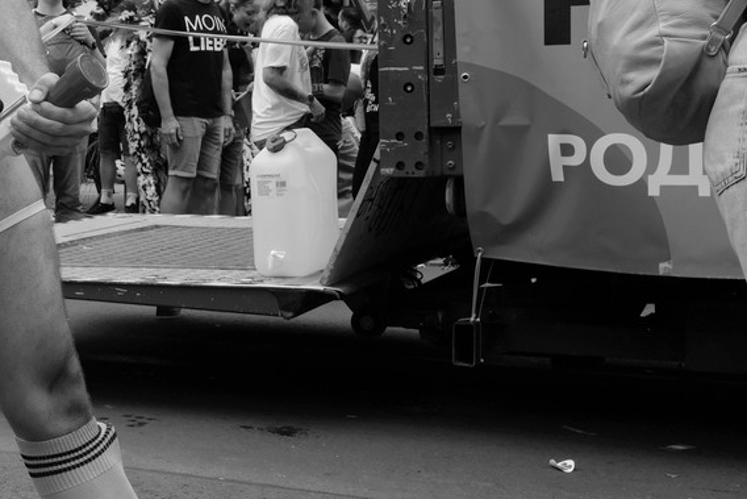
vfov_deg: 18.4
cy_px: 196
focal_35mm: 74
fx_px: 1536
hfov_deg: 25.6
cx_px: -43
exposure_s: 1/200
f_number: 10
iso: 400
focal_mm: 28
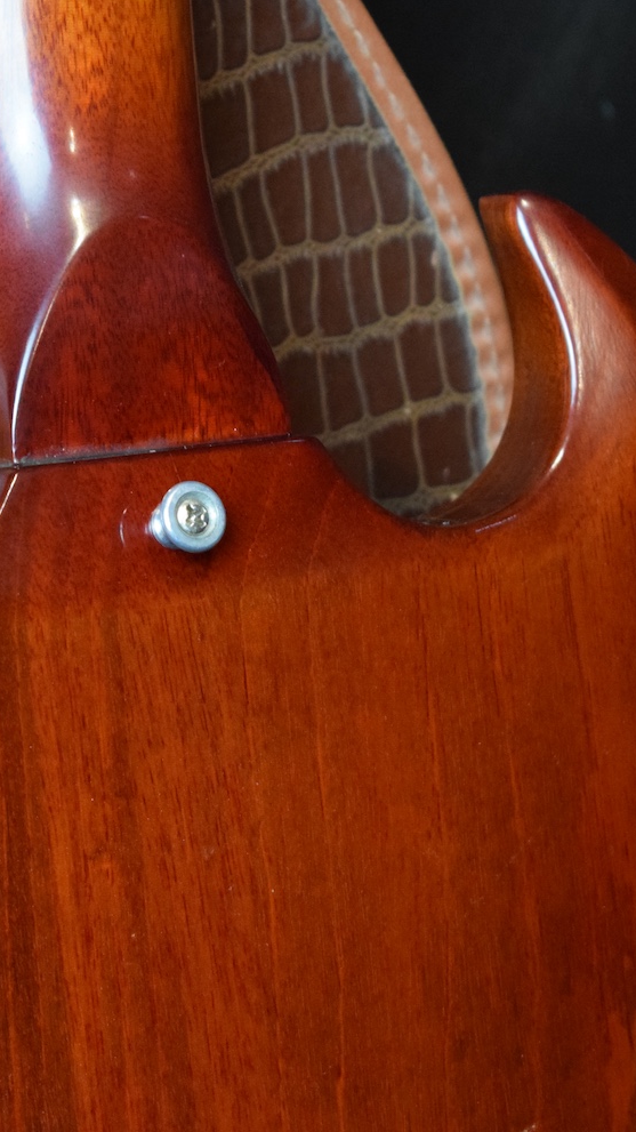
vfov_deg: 16.4
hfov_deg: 9.3
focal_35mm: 131
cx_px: 174
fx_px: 3924
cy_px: 570
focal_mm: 55
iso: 3200
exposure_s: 1/30
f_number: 5.6
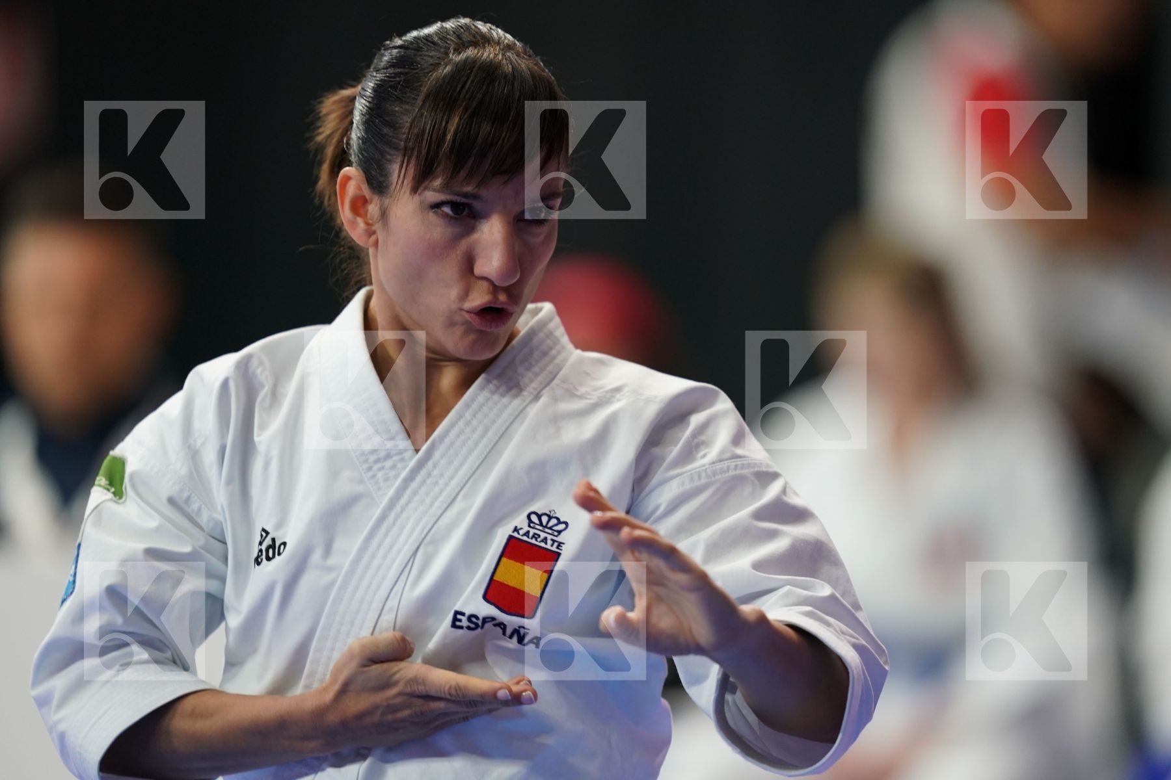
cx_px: 586
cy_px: 390
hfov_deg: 5.2
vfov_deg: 3.4
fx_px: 13010
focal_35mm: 400
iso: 2000
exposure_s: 1/500
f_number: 2.8
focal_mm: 400
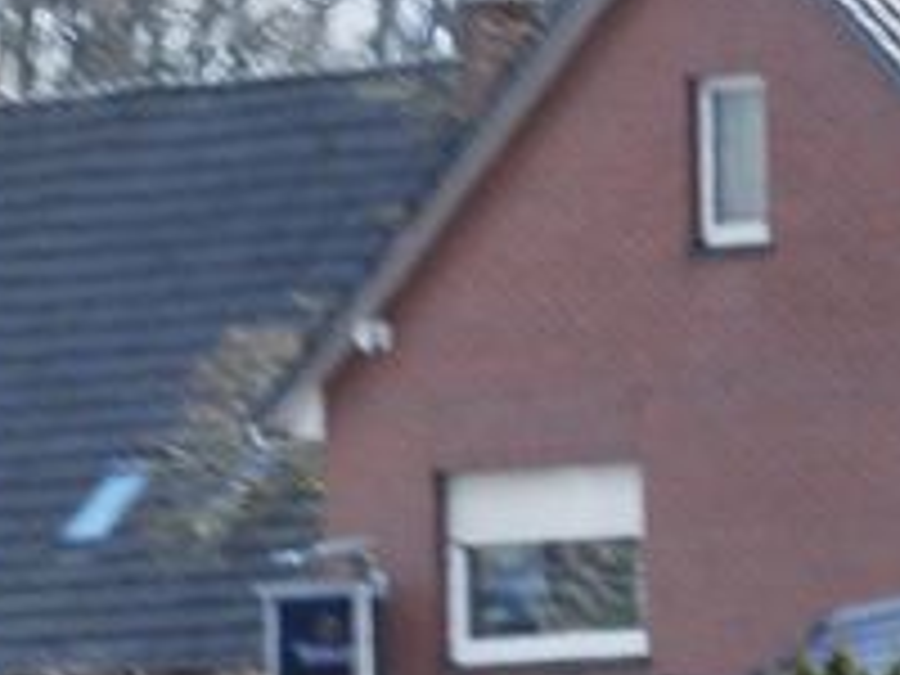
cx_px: -500
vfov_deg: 1.5
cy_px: 1886
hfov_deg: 2.0
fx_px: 25143
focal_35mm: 967
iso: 200
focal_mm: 105
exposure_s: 1/250
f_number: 8
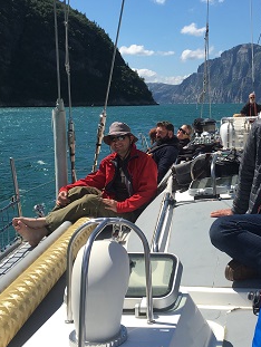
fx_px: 542
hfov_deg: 26.6
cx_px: 204
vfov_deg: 35.5
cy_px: 161
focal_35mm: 54
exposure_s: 1/1709
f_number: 2.2
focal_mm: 4.15
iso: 25
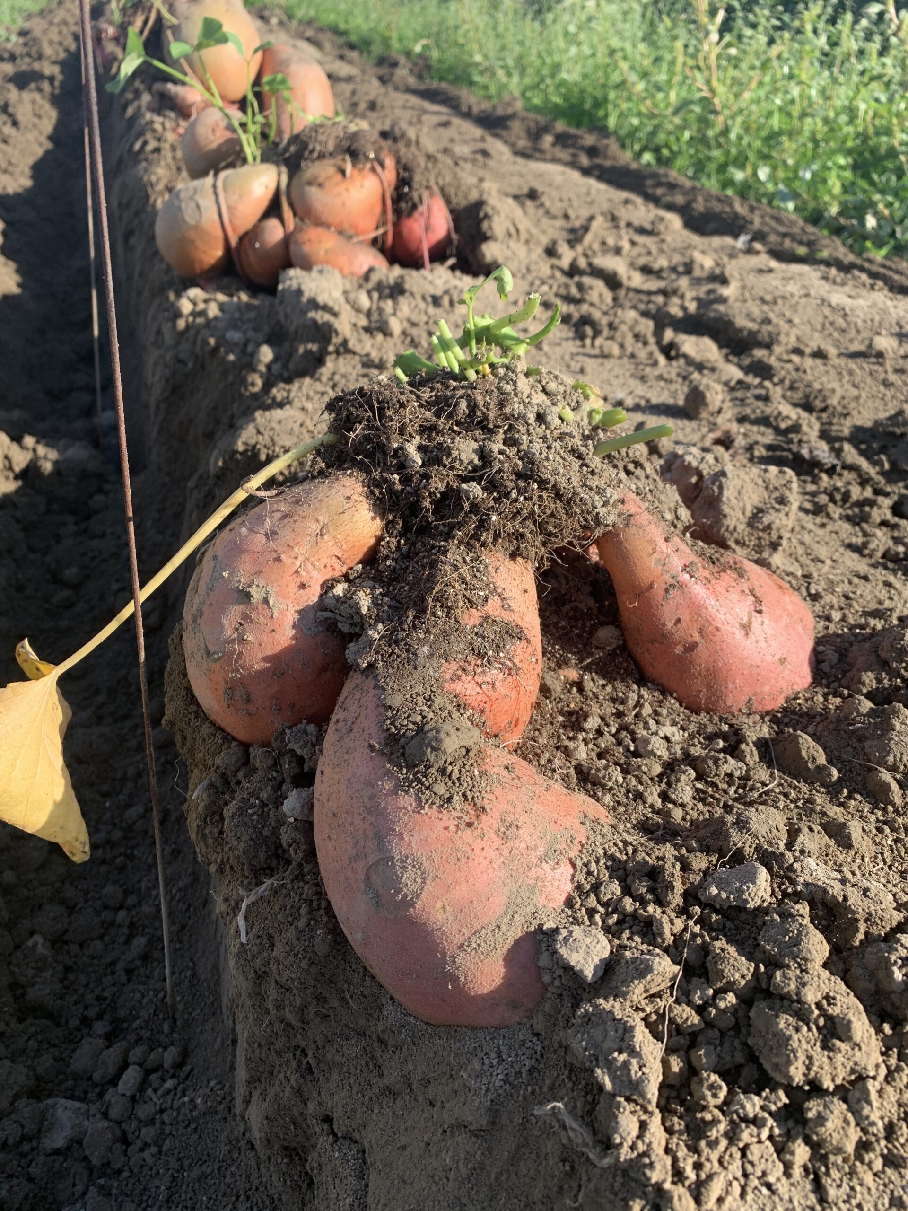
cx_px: 454
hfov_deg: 53.1
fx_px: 909
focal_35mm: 26
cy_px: 606
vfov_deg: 67.3
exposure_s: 1/808
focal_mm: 4.25
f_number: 1.8
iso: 25
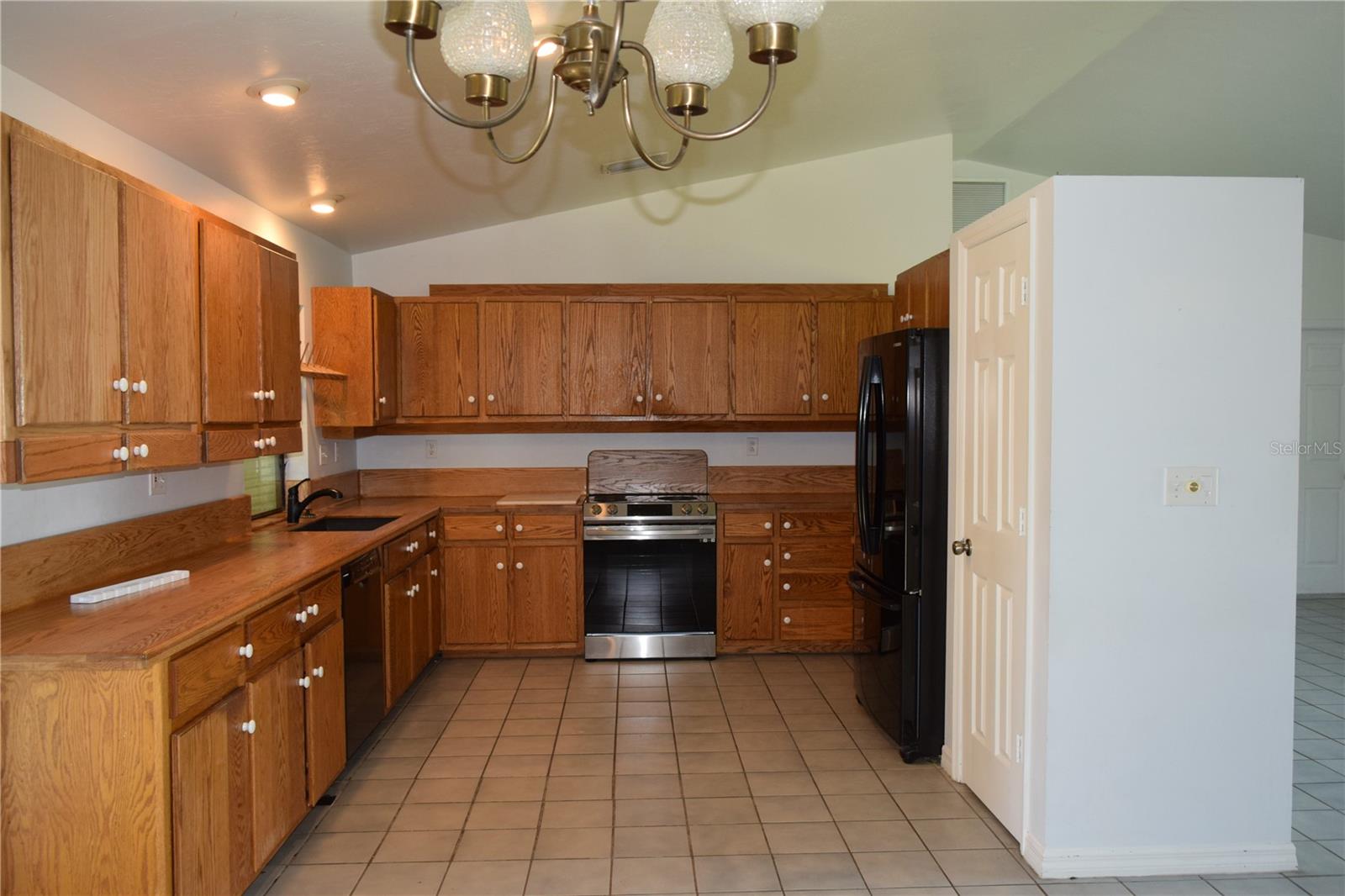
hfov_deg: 67.4
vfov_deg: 47.9
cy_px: 448
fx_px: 1008
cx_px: 672
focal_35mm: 27
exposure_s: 1/100
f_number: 5
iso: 800
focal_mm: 18
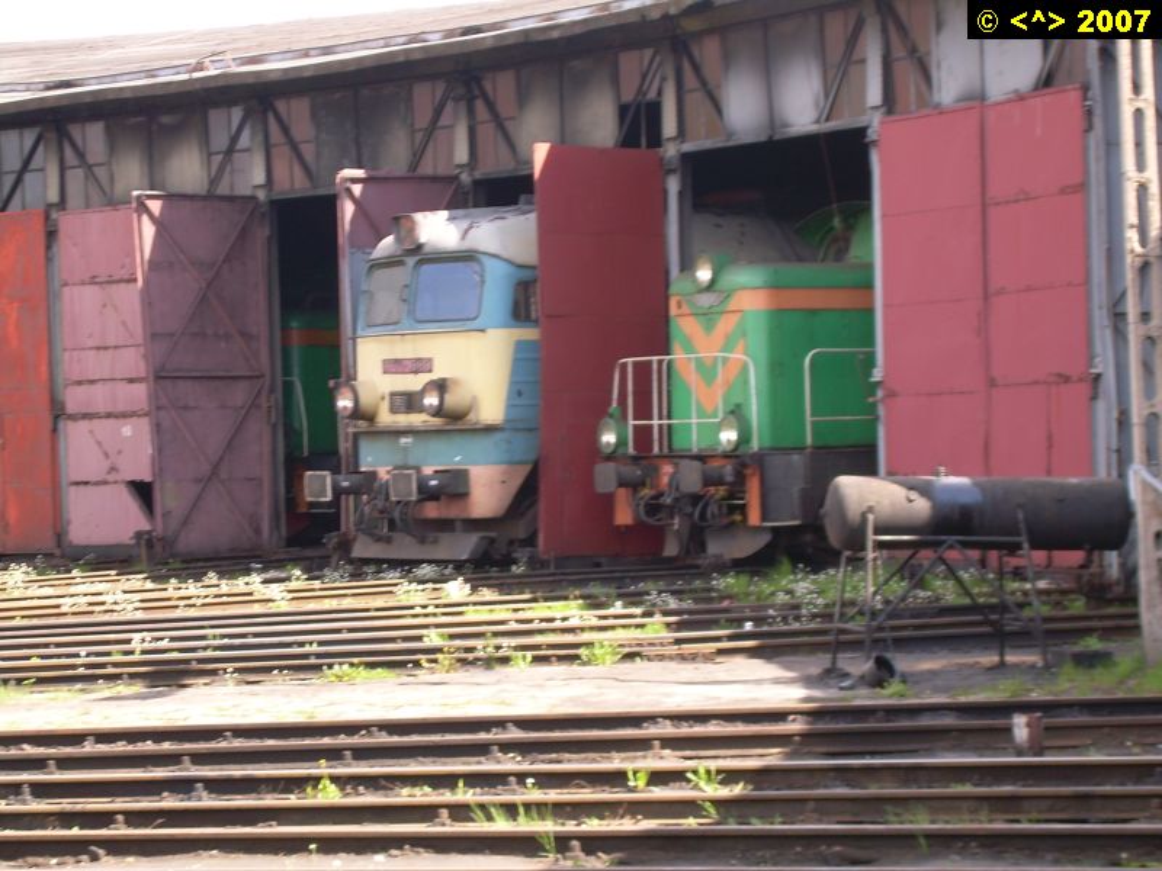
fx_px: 3693
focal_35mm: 110
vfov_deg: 13.5
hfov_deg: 17.9
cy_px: 436
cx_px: 581
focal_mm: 18.9
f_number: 4.9
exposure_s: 1/60
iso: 50
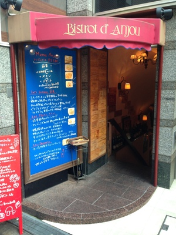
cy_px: 118
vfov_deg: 55.4
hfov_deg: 42.9
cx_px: 88
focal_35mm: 33
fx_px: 224
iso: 64
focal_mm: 4.12
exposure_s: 1/60
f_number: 2.4
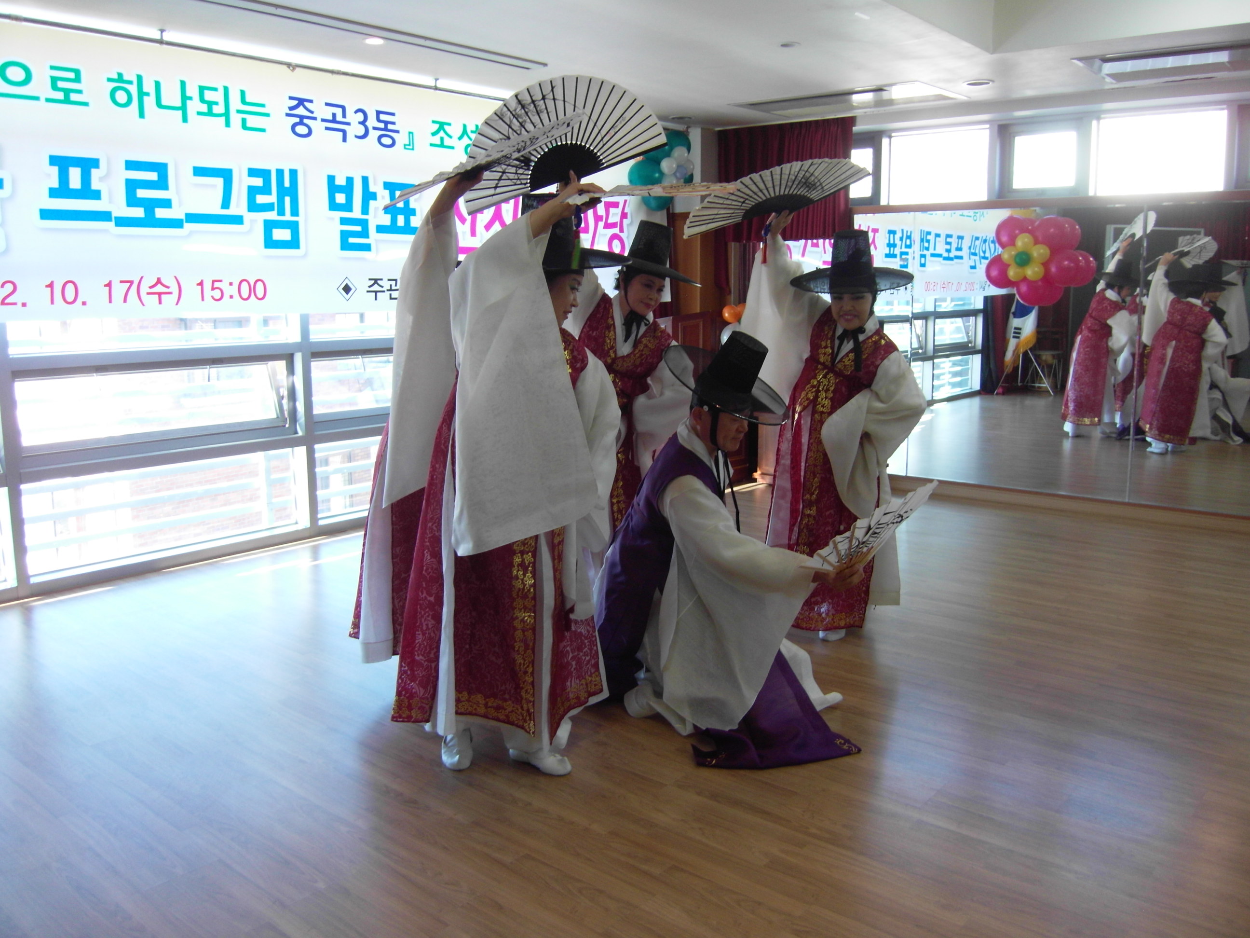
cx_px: 625
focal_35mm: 28
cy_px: 469
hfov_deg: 63.4
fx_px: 1011
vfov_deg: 49.7
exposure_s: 1/40
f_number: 2.8
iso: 120
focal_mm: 6
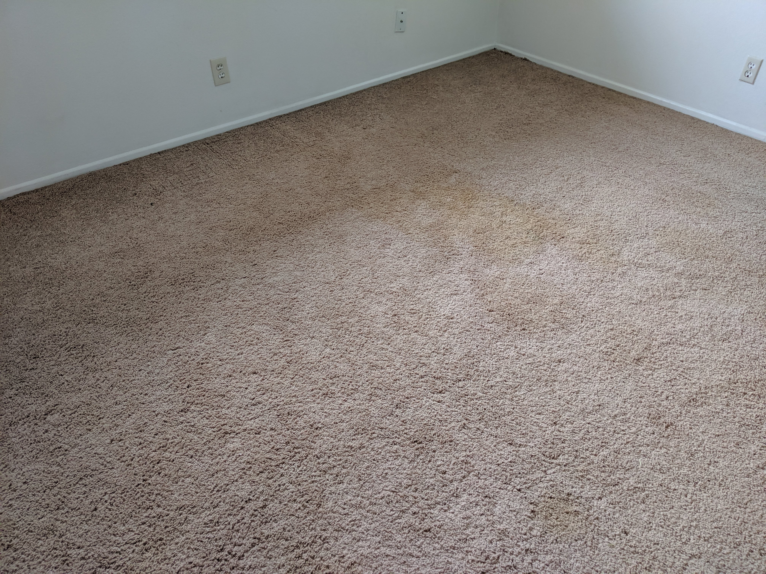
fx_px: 597
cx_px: 383
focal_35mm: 27
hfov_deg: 65.3
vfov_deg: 51.4
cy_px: 287
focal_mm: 4.44
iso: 102
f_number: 1.8
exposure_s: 1/120
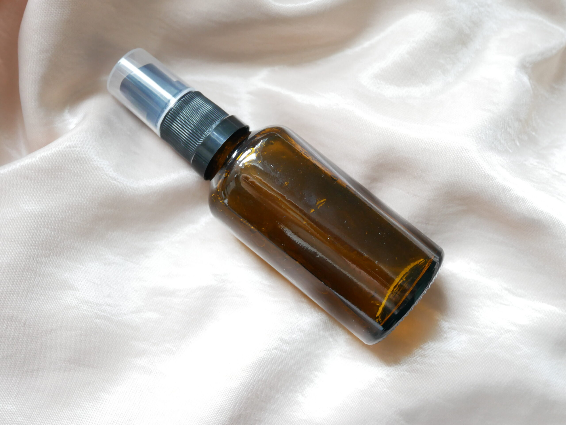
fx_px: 589
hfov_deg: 51.3
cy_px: 212
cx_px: 283
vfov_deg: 39.7
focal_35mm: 36
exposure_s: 1/60
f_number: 4.2
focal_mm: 18
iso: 1250
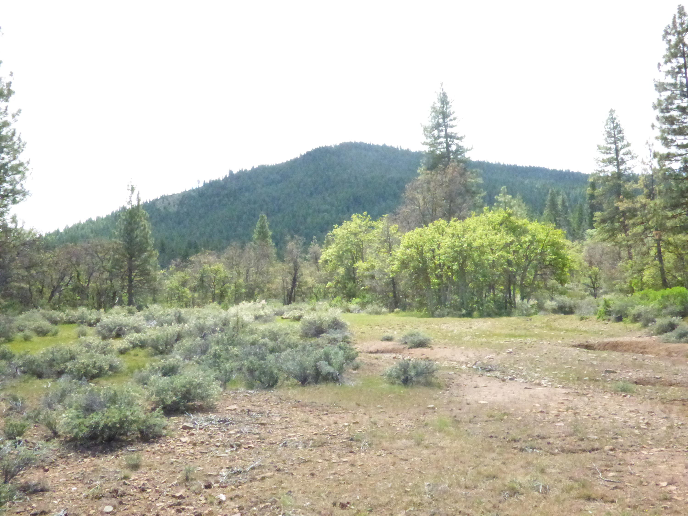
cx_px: 344
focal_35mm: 35
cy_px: 258
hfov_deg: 52.6
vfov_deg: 40.7
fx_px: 696
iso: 3200
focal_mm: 6.18
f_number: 8
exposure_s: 1/2000
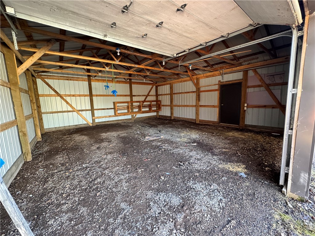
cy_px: 118
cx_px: 158
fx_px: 127
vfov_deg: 85.7
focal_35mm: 14
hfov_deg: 102.1
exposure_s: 1/66
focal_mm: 2.22
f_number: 2.2
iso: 320
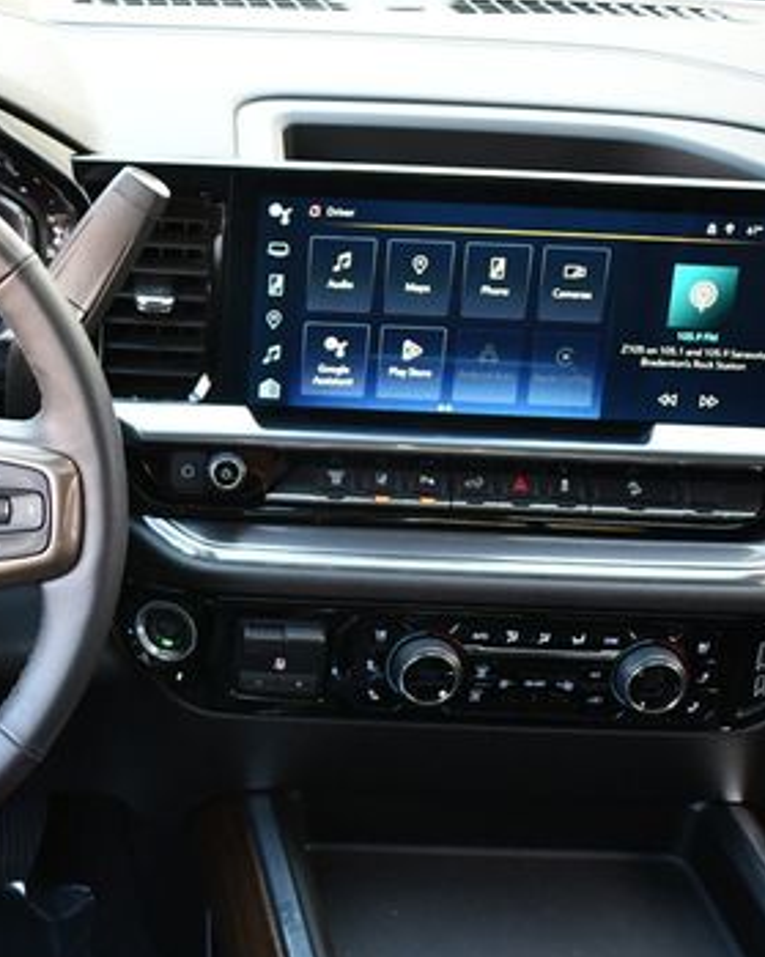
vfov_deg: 30.5
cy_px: 477
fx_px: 1755
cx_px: 112
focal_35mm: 62
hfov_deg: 24.1
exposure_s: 1/125
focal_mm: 18
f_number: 3.5
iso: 900
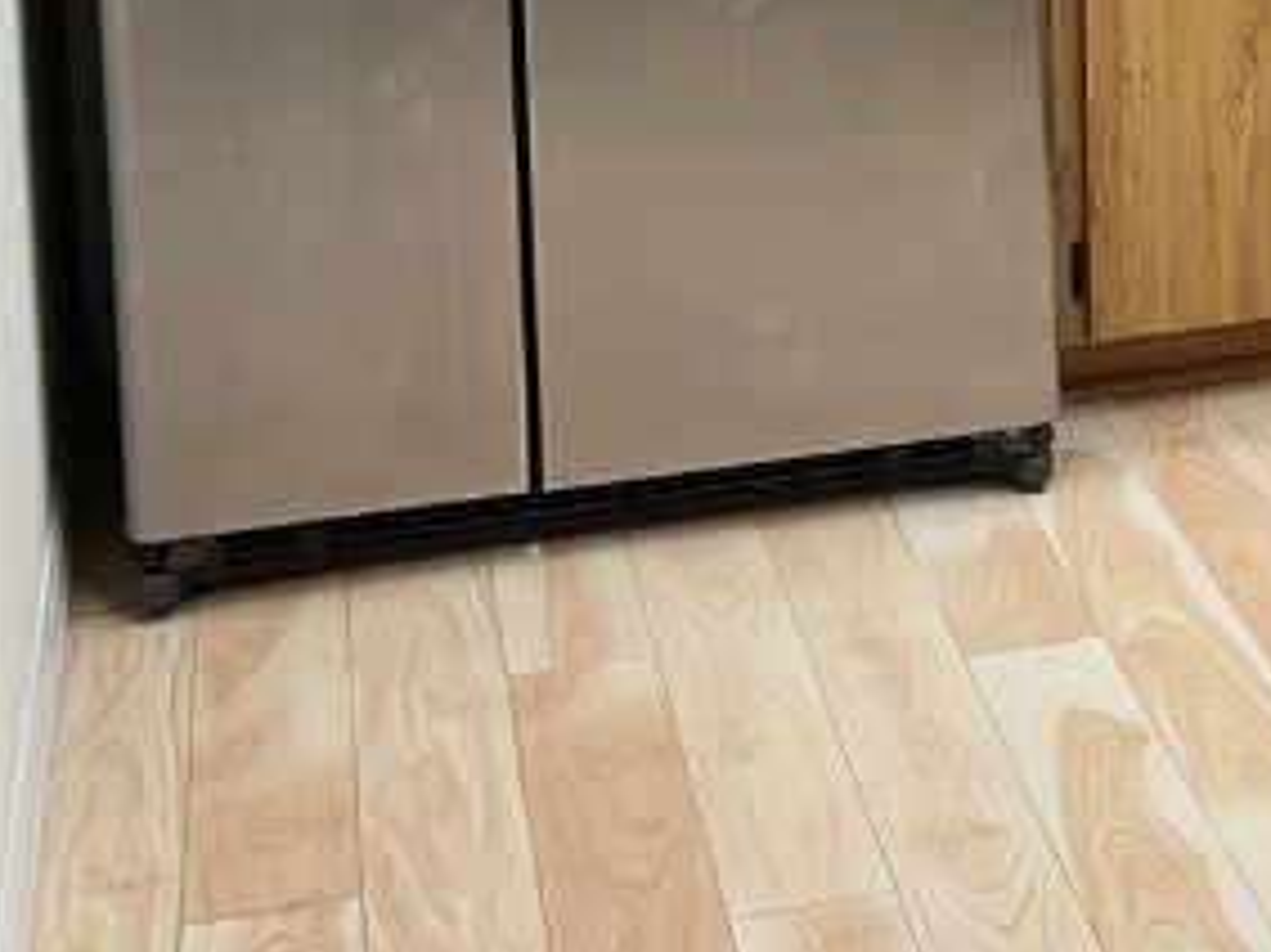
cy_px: -260
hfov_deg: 18.5
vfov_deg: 15.0
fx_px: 3450
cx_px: 1904
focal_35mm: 94
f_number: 1.5
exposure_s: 1/120
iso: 50
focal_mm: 5.7
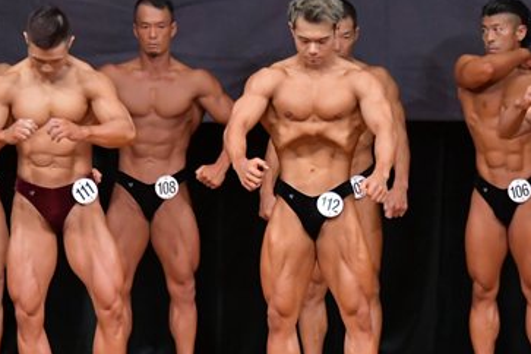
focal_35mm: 431
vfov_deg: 3.2
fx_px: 6357
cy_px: 219
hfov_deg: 4.8
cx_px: 302
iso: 5000
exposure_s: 1/400
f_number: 5.6
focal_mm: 135
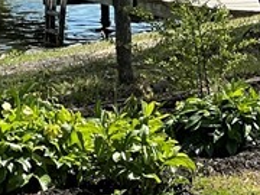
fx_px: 3290
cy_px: 185
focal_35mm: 438
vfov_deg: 3.4
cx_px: -111
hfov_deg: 4.5
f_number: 2.8
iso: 32
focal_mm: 9
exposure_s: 1/402
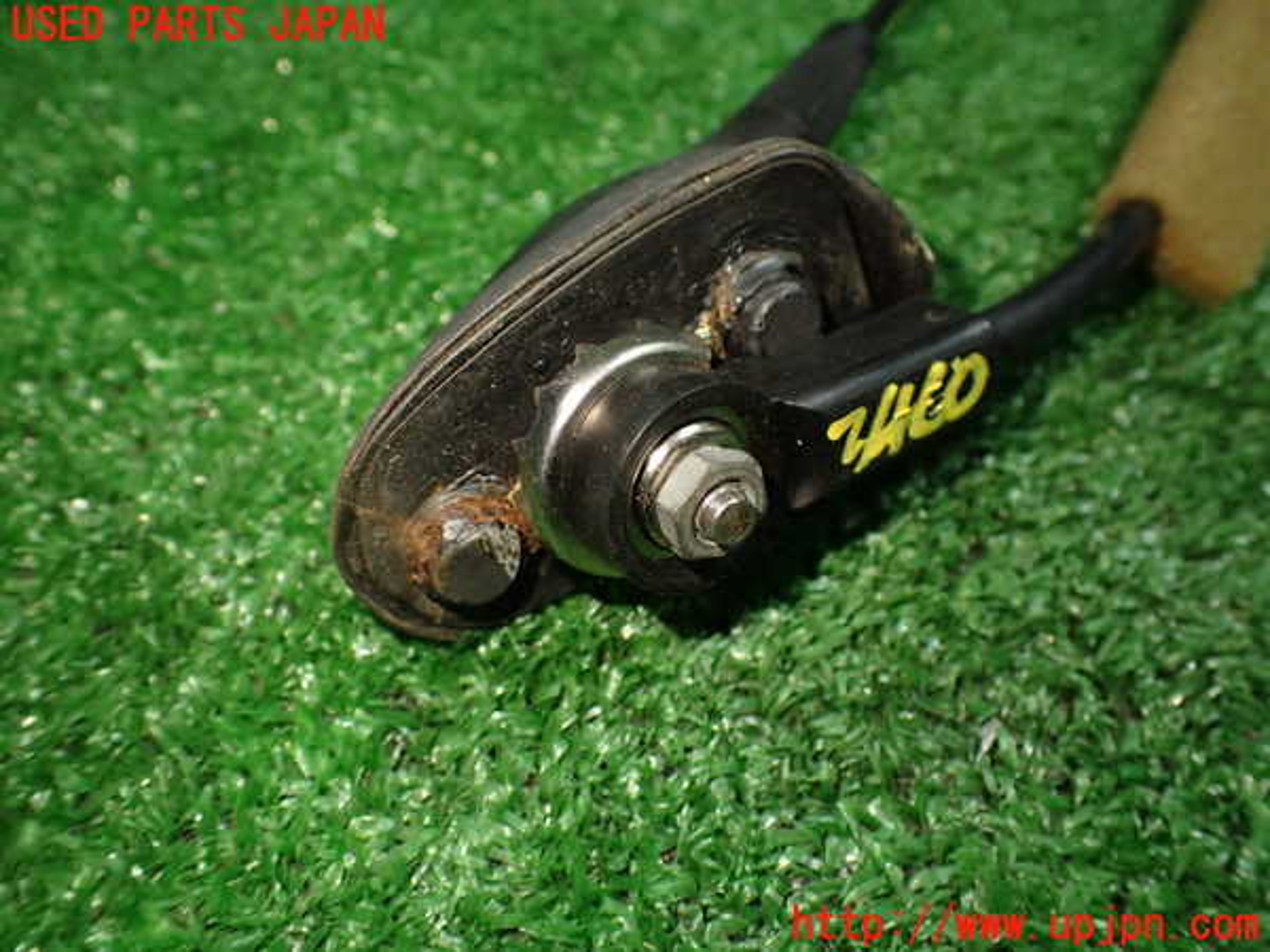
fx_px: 1101
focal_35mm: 30
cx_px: 635
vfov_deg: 46.8
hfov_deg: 60.0
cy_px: 476
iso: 500
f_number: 2.3
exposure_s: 1/125
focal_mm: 5.4
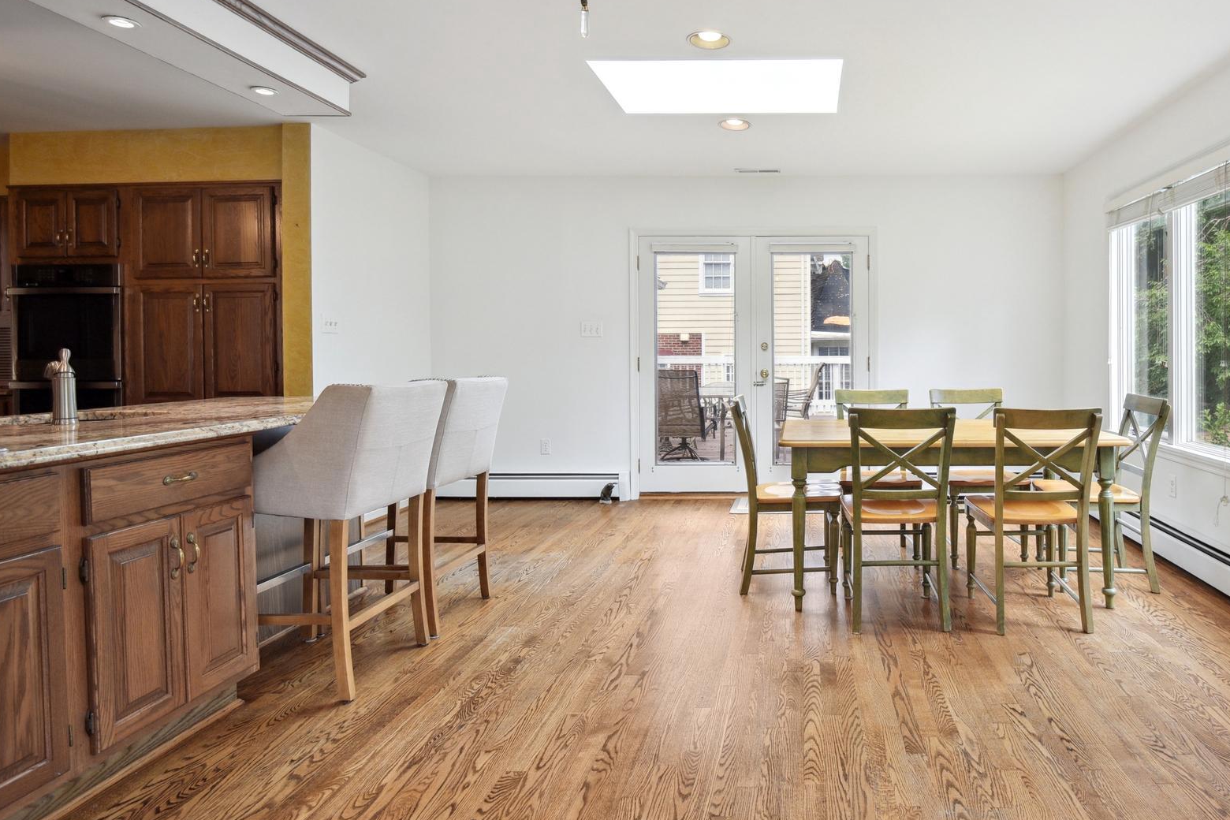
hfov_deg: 79.4
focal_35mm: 21
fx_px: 717
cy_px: 376
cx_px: 786
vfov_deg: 59.4
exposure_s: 1/40
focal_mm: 16
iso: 400
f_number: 8
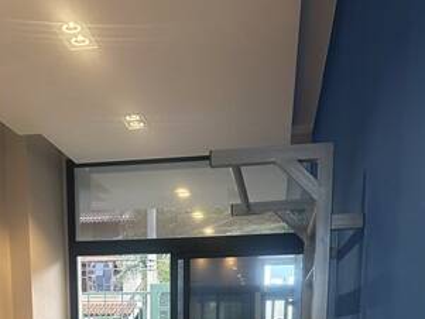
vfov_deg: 24.5
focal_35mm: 51
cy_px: 428
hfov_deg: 37.1
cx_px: 147
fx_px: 626
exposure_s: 1/120
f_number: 1.78
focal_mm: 6.86
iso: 200
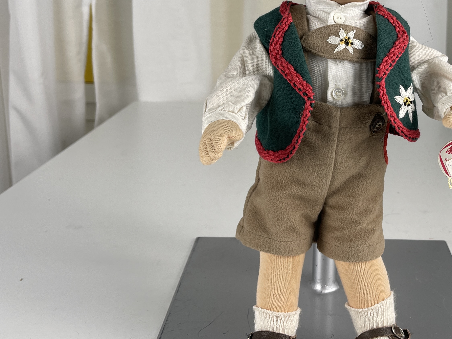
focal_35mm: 45
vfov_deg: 31.9
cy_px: 110
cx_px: 339
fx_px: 588
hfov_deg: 40.9
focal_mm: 5.1
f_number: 1.6
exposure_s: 1/104
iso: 32
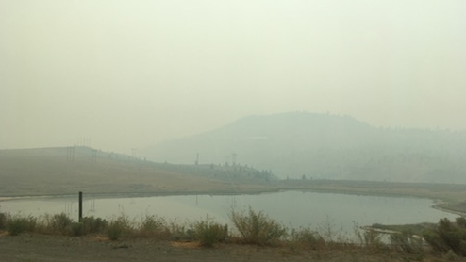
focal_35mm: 32
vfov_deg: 36.7
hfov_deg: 61.0
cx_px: 232
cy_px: 144
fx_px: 395
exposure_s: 1/884
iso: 25
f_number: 2.2
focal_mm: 4.15
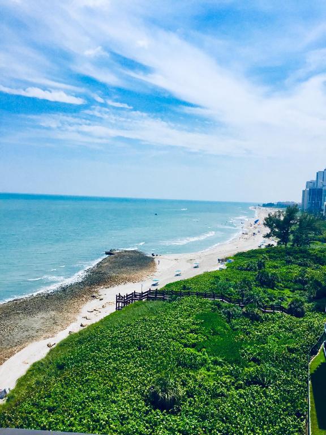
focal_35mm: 31
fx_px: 389
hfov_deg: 45.4
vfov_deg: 58.4
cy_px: 218
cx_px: 163
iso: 25
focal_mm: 3.3
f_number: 2.4
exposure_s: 1/2717
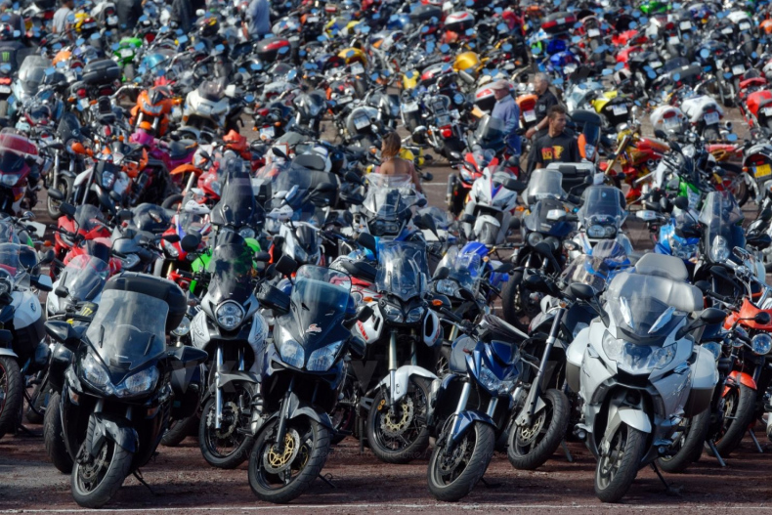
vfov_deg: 4.7
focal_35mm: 296
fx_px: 6338
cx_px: 382
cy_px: 258
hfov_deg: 7.0
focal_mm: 195
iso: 100
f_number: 8
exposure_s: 1/400
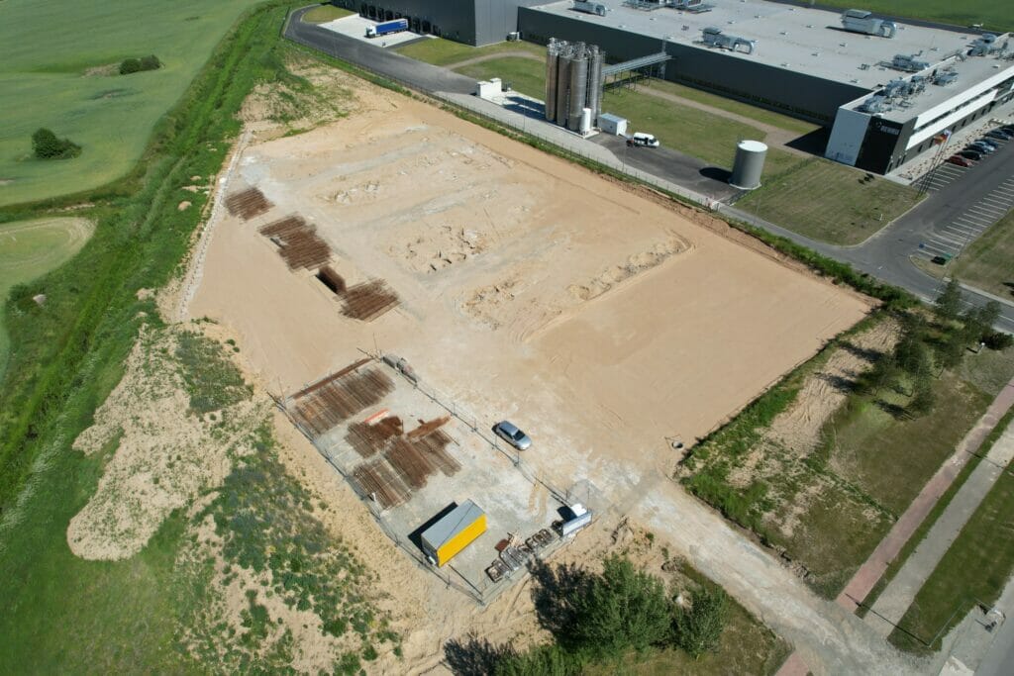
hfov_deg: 78.6
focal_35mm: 22
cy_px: 338
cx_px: 507
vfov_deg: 57.2
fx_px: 620
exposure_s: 1/2500
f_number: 2.8
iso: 100
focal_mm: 8.38
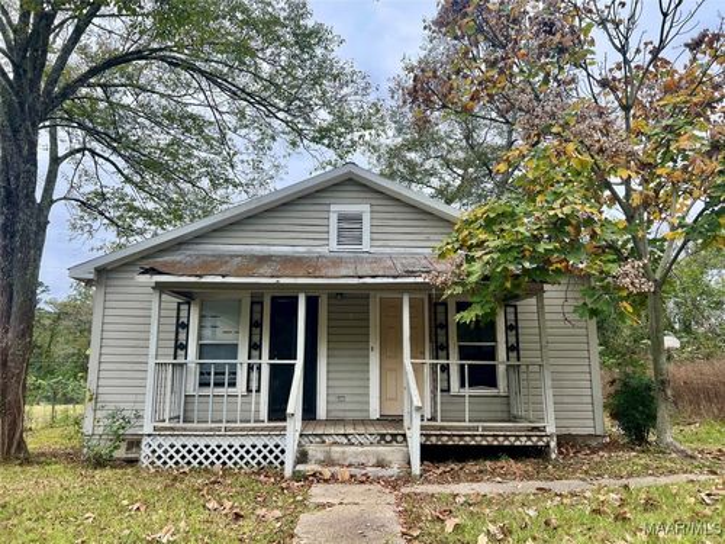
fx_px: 545
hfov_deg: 67.3
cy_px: 272
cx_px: 362
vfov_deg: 53.1
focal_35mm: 26
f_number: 1.5
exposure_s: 1/797
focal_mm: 5.7
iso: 50
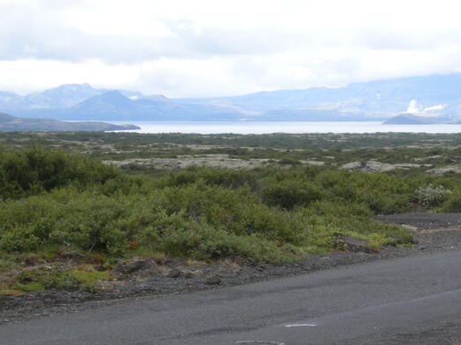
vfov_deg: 8.8
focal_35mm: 169
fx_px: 2250
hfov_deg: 11.6
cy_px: 293
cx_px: 423
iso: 100
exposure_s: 1/190
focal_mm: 18.6
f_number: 4.8
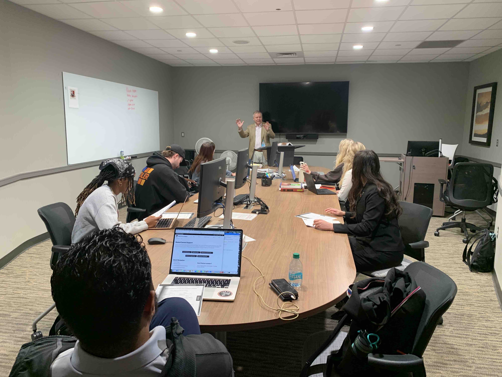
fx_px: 377
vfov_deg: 53.1
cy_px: 188
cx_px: 251
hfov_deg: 67.3
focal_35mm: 26
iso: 80
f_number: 1.8
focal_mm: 4.25
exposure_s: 1/42
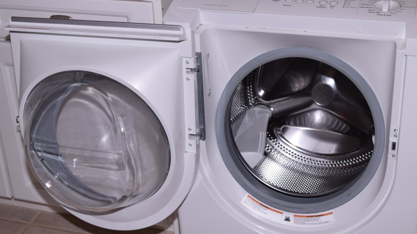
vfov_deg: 20.1
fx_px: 664
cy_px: 113
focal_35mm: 60
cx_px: 208
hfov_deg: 34.9
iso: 100
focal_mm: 38
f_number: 6.3
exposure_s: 1/60
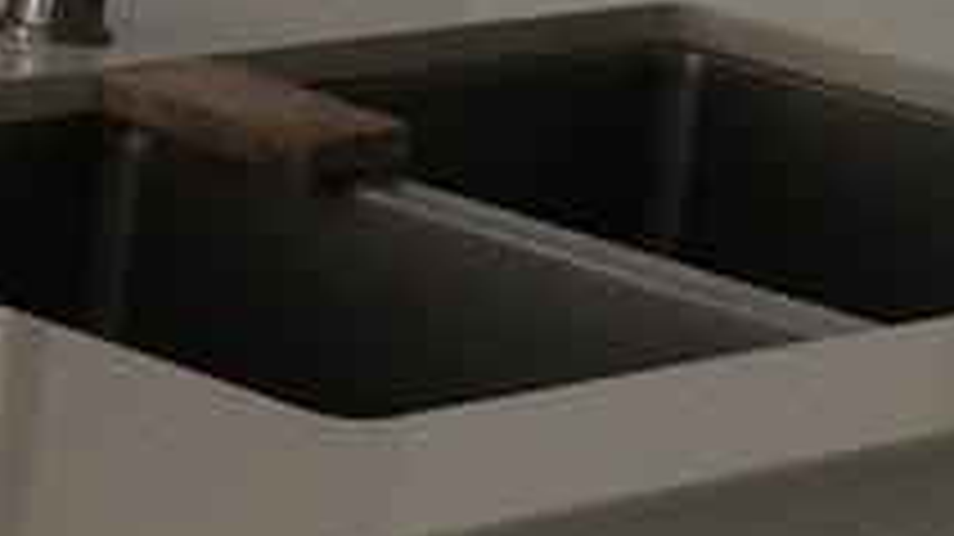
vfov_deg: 5.0
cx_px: -544
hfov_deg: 8.8
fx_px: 6043
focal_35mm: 239
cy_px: -234
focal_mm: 4.15
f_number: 2.2
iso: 50
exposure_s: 1/60
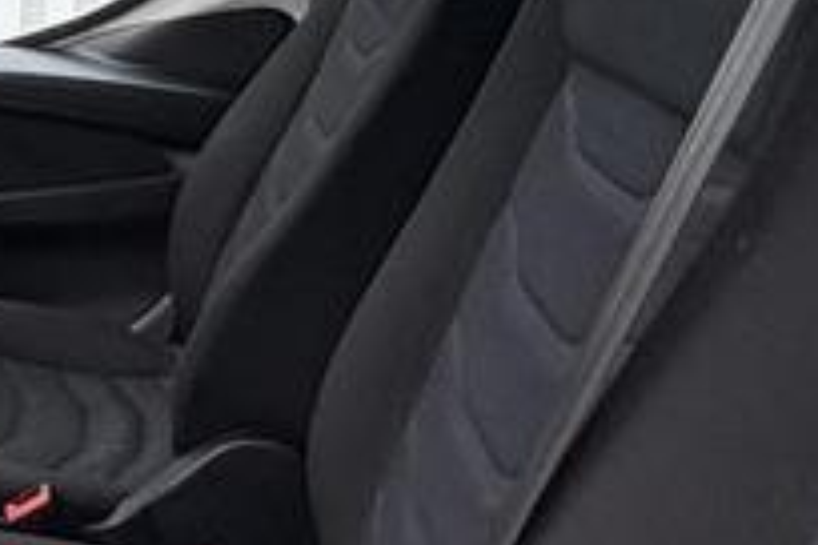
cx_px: -381
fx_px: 1454
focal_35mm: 64
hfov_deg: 24.8
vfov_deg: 21.0
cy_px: 100
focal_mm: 2.22
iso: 80
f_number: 2.2
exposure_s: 1/99
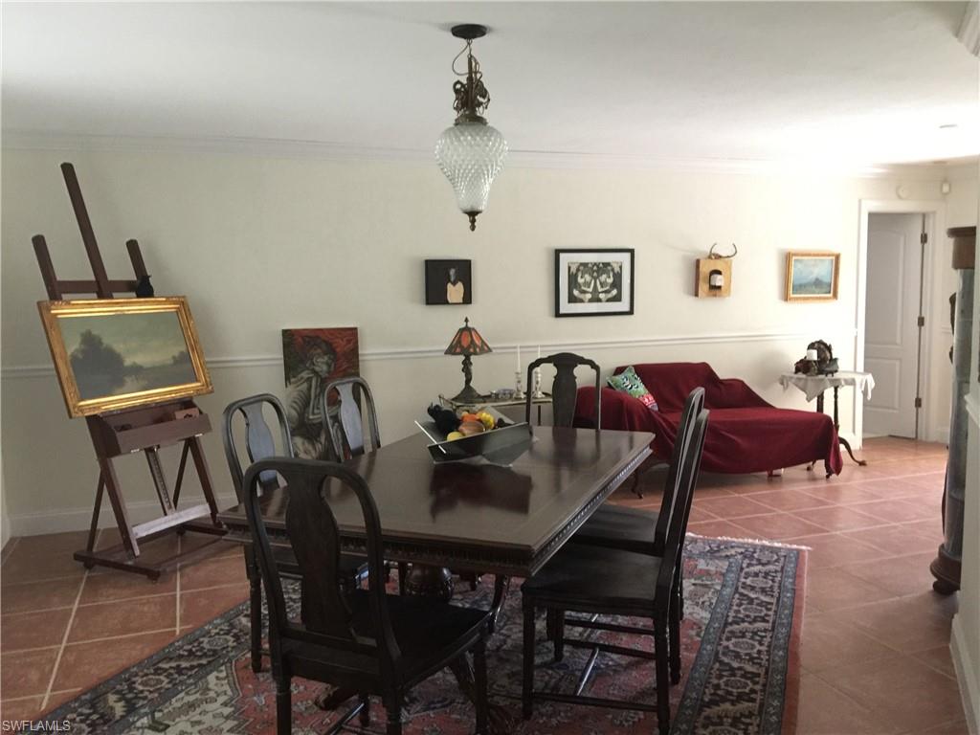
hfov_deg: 61.7
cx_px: 490
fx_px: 821
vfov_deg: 48.2
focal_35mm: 29
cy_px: 368
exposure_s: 1/15
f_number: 2.2
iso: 125
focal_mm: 4.15
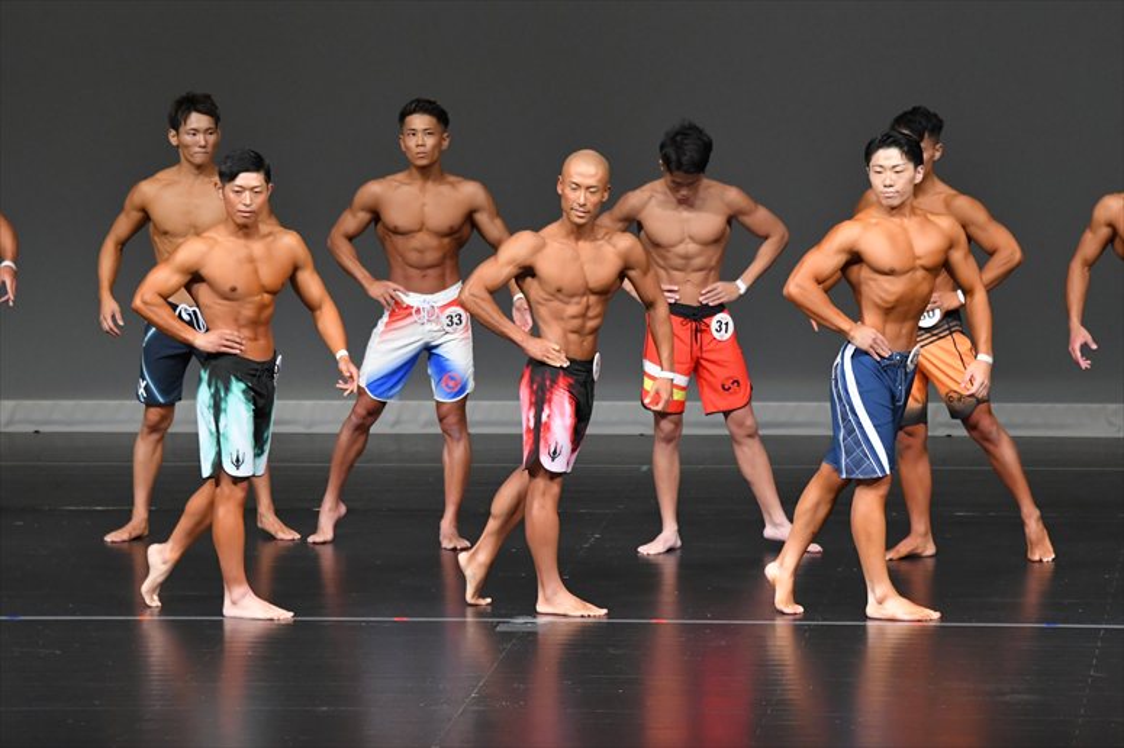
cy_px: 374
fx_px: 7958
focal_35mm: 255
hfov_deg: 8.1
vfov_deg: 5.4
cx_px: 562
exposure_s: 1/400
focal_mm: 170
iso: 4000
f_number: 5.6
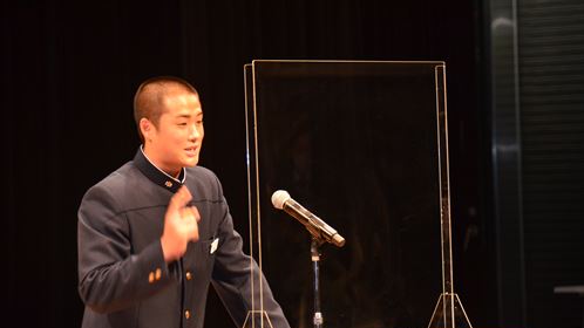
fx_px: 3291
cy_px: 193
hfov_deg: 10.1
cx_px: 292
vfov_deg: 5.7
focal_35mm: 213
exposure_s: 1/60
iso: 1800
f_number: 5.6
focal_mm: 135
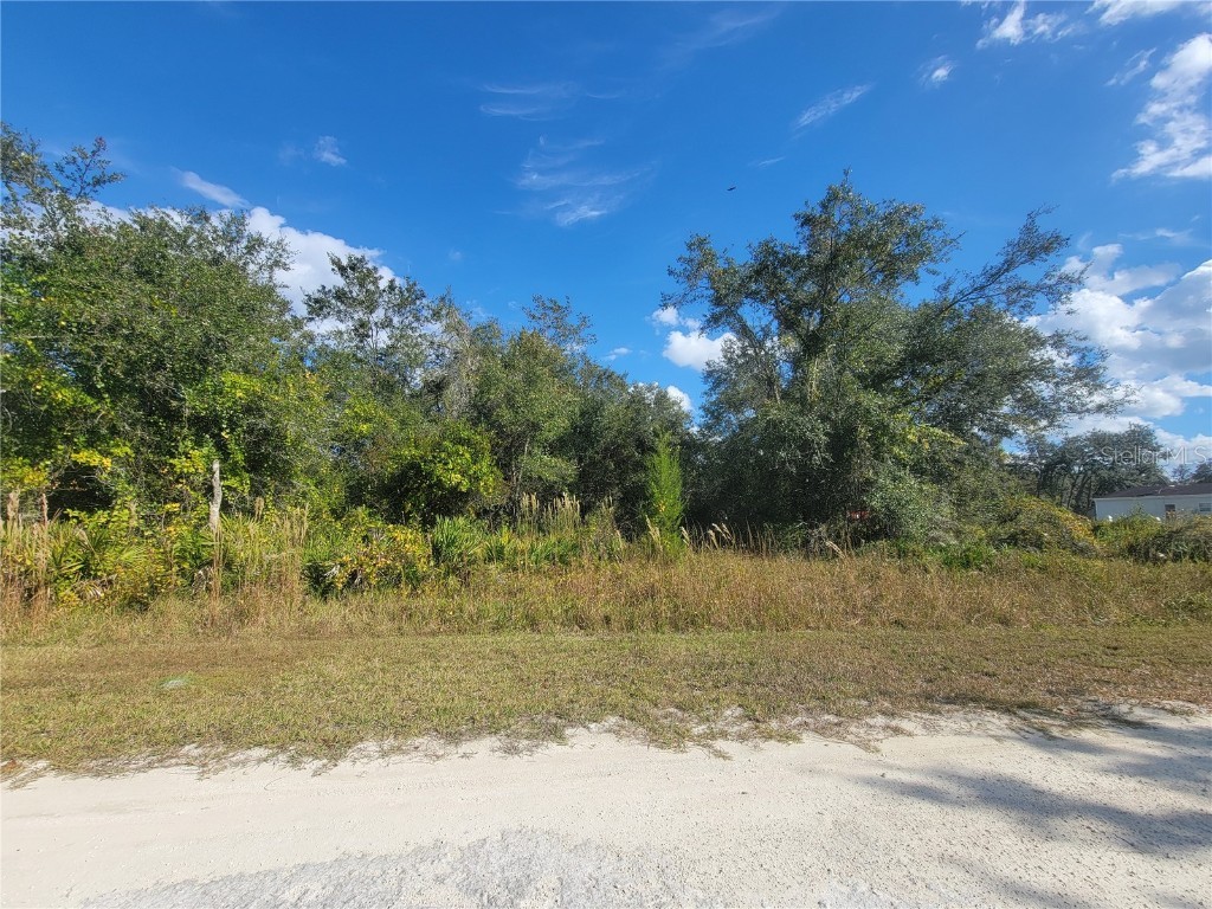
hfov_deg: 106.2
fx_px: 455
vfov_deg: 89.9
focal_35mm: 13
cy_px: 454
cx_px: 606
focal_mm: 2.2
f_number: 2.2
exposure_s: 1/1751
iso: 50
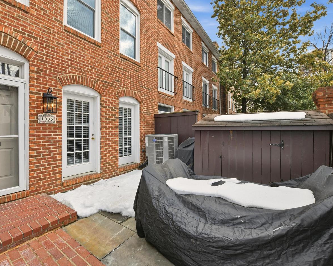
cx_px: 141
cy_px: 132
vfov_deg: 80.4
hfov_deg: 92.4
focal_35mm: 16
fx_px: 158
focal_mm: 14
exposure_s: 1/500
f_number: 10
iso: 250
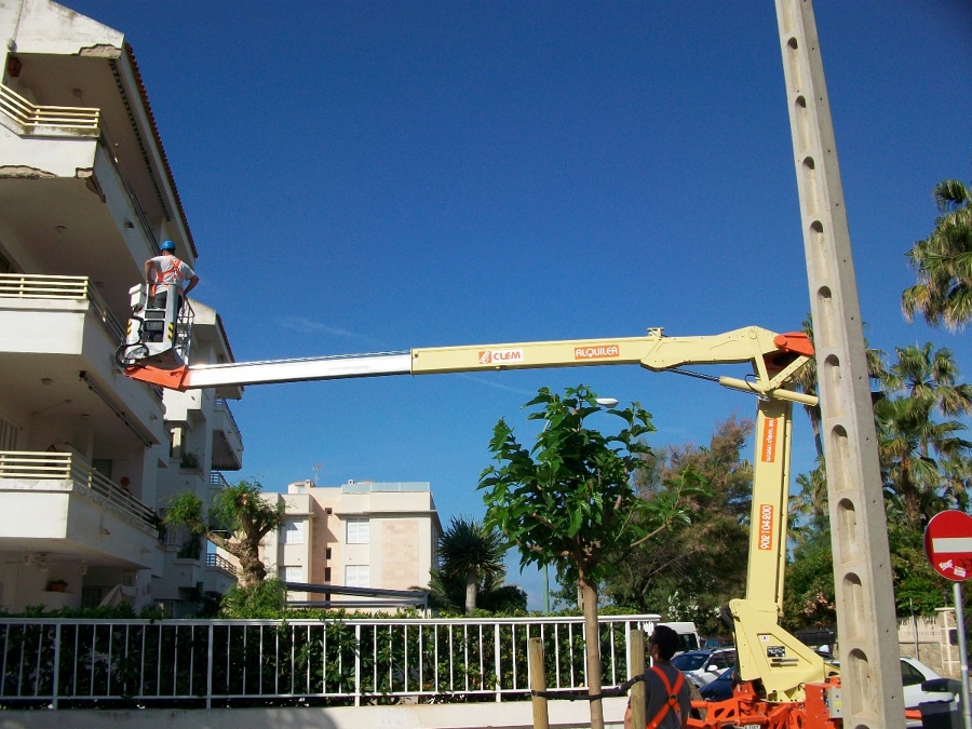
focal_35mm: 32
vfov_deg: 44.2
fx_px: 899
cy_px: 364
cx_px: 486
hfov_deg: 56.8
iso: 64
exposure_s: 1/500
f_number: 5.5
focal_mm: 5.7
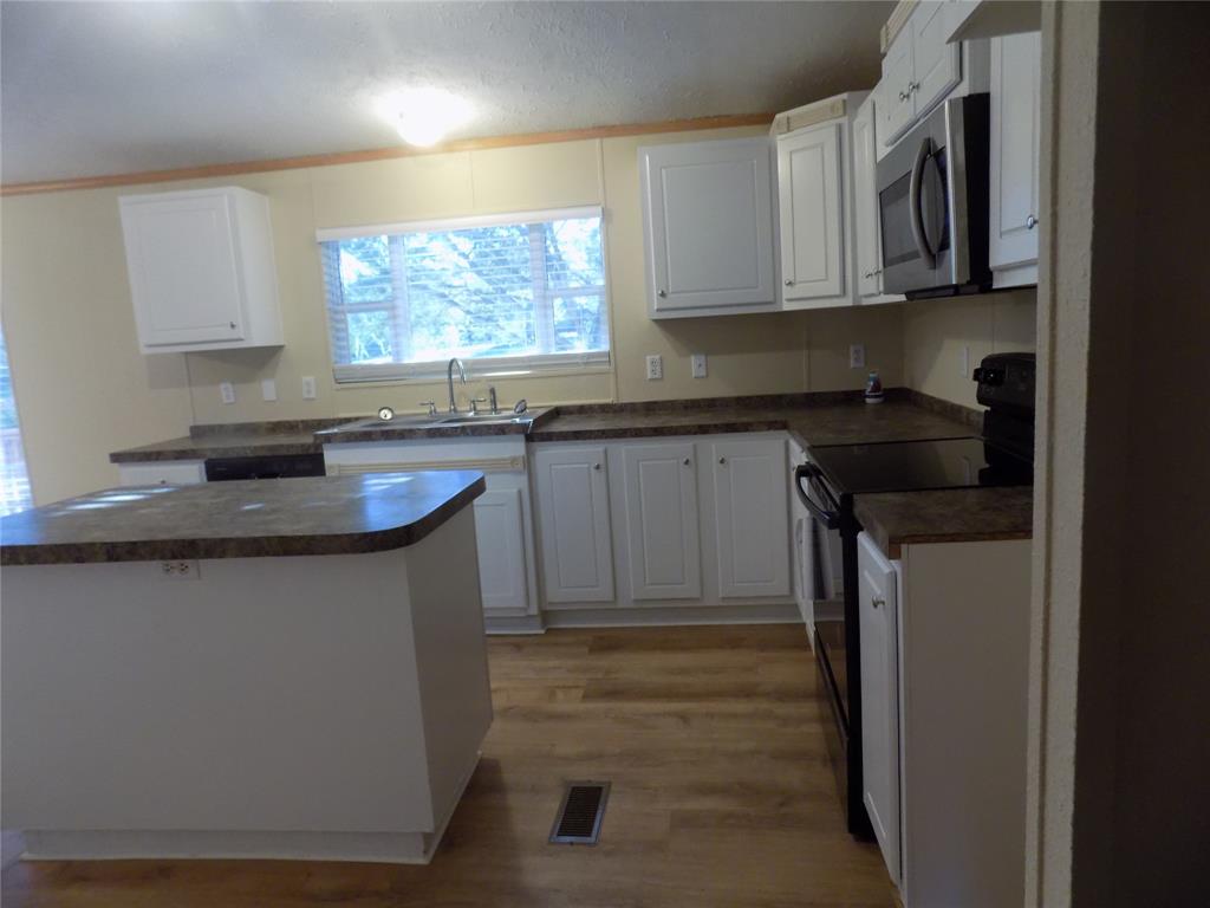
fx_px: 804
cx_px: 605
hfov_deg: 73.9
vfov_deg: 58.9
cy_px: 454
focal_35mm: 23
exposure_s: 1/30
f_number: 3.1
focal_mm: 4
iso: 220
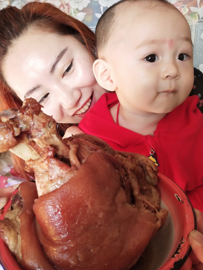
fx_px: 281
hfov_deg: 39.6
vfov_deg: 51.3
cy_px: 139
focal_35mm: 36
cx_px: 89
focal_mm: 3.95
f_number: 1.8
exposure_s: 1/100
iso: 199
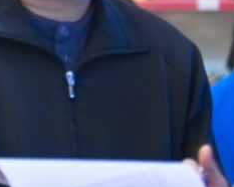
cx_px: 30
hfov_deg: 5.6
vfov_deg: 4.5
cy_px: -26
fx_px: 2387
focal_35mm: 345
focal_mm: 70
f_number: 2.8
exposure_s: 1/60
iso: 200
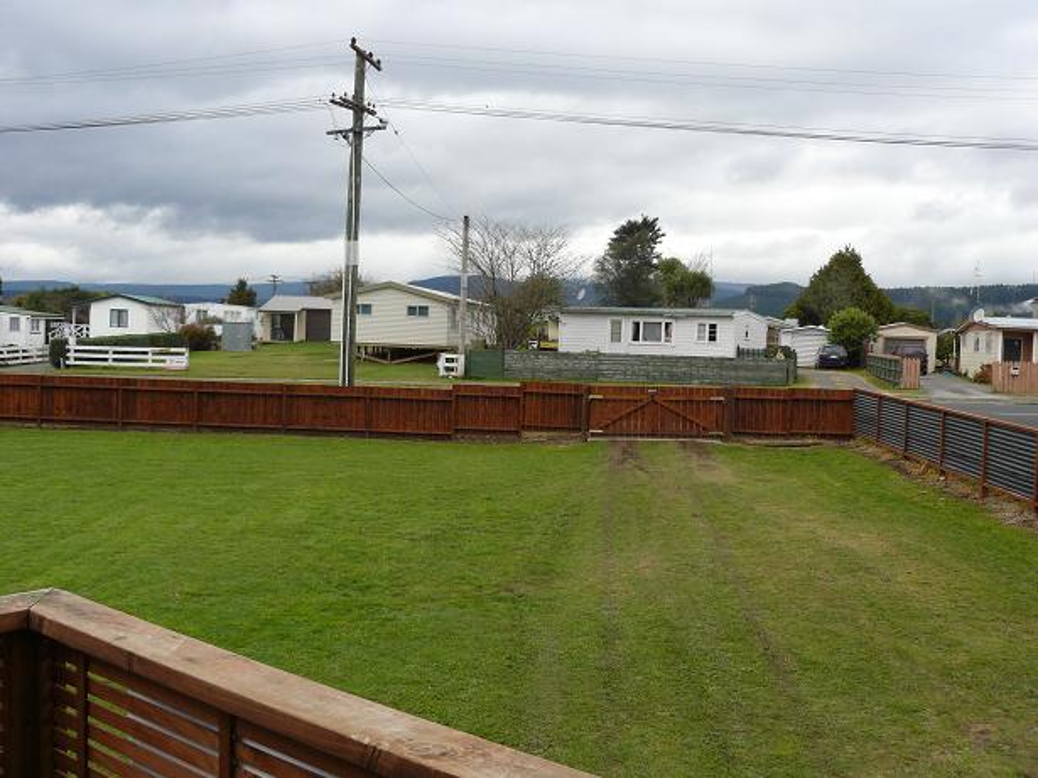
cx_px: 519
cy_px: 389
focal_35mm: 36
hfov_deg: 51.4
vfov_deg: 39.6
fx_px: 1079
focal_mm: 6
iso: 100
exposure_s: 1/250
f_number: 4
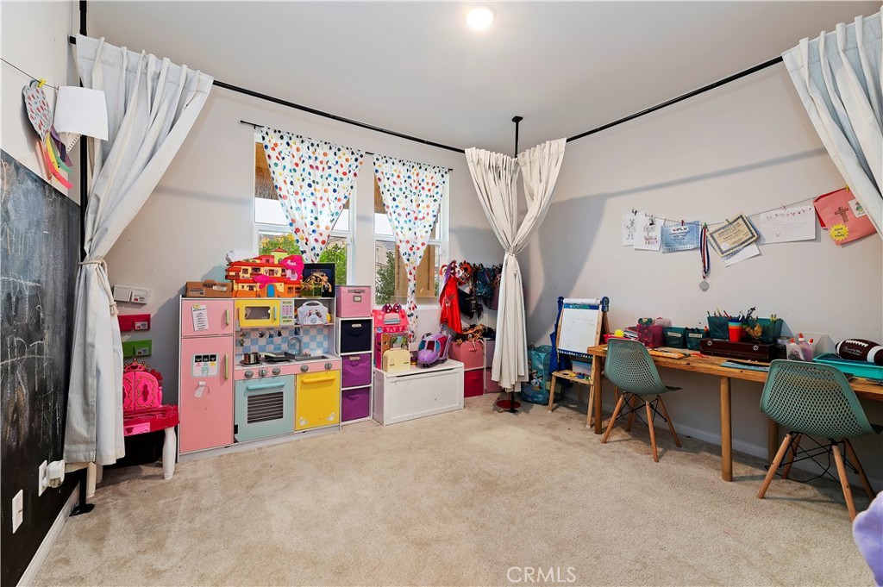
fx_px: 343
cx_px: 442
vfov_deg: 81.1
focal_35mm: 14
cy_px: 294
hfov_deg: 104.3
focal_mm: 14
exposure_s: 1/1.67
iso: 500
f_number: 10
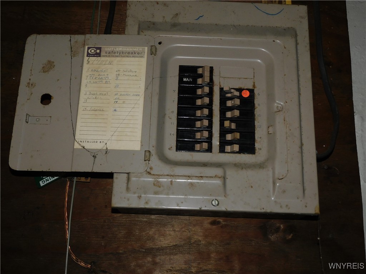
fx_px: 476
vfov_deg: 32.2
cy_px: 137
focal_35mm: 45
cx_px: 183
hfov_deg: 42.1
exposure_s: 1/30
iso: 200
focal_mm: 8.1
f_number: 4
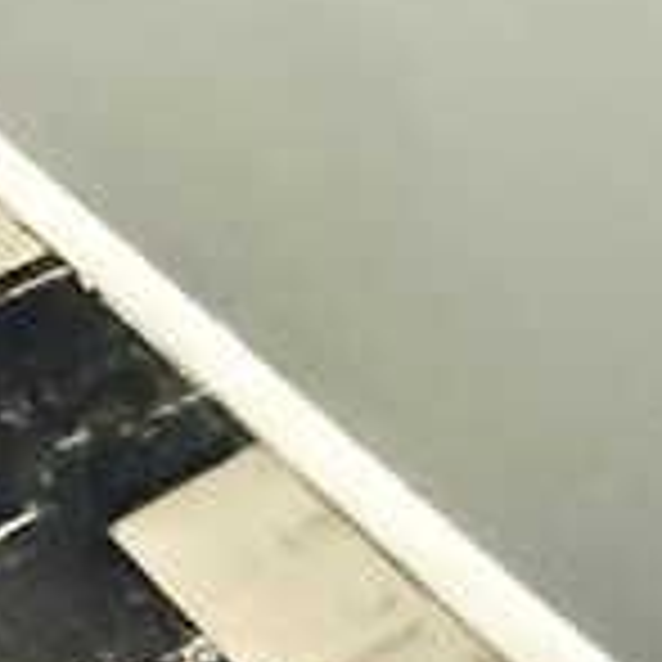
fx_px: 1861
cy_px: -860
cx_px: -685
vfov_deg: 14.5
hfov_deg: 15.7
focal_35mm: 86
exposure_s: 1/50
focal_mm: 2.22
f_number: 2.2
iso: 1250
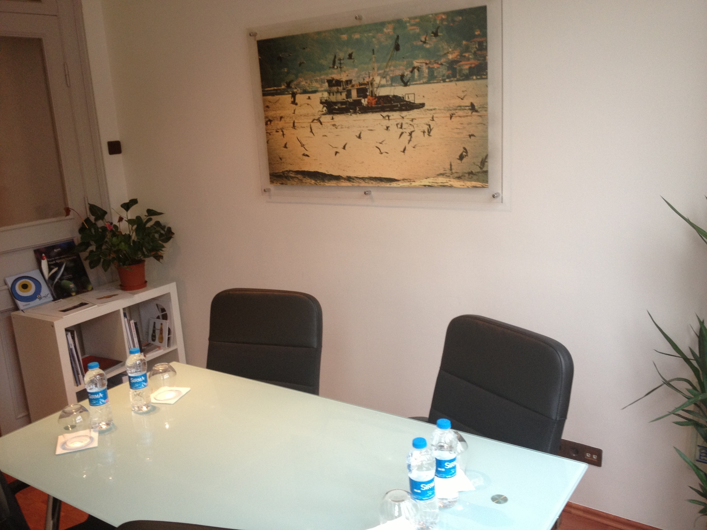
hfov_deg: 52.6
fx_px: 715
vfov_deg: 40.7
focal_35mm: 35
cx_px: 354
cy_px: 265
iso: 100
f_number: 2.4
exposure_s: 1/20
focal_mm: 4.28
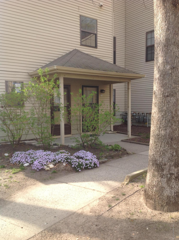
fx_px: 242
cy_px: 120
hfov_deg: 40.6
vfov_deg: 52.7
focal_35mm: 35
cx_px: 90
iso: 50
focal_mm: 4.28
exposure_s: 1/530
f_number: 2.4
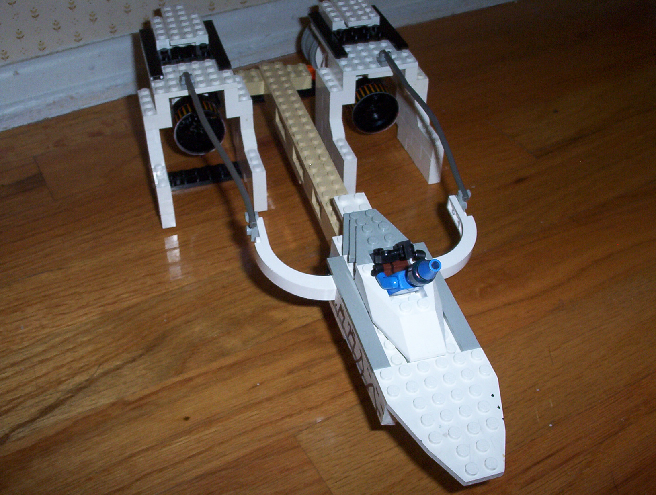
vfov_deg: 37.0
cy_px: 248
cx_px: 328
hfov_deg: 47.8
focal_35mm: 39
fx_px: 741
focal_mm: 6
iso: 140
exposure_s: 1/30
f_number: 4.5
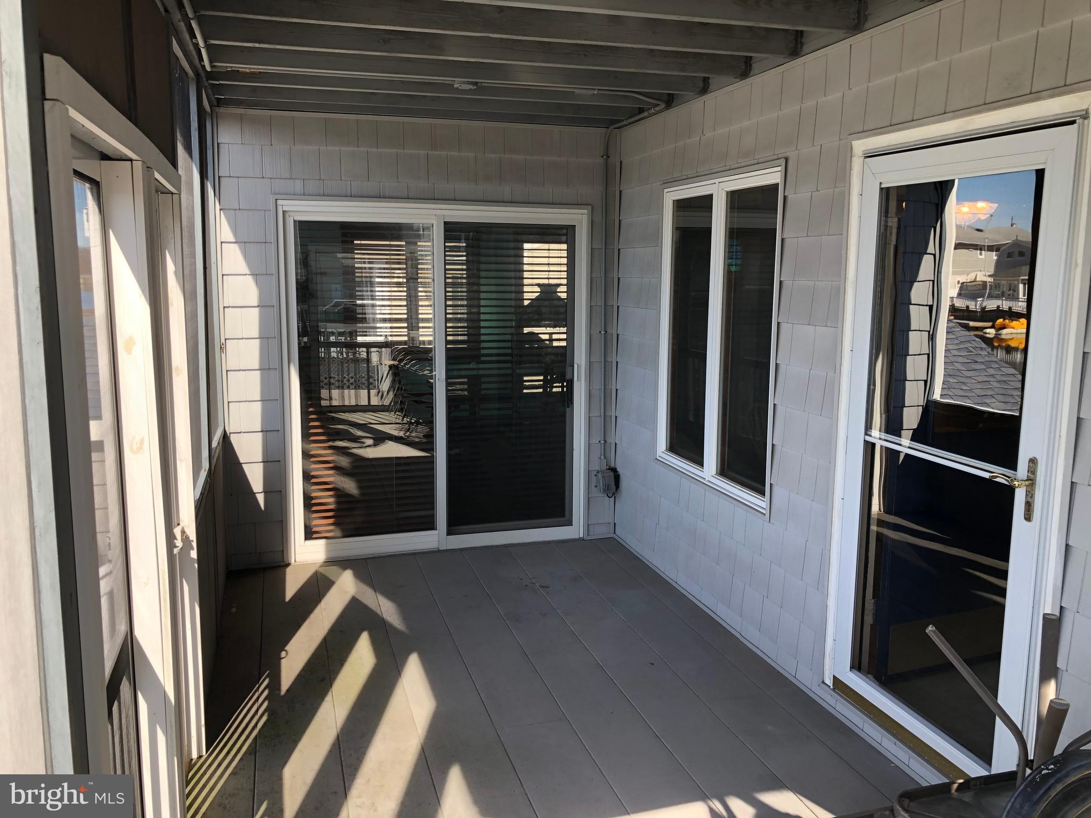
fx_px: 882
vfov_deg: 49.7
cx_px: 546
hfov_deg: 63.4
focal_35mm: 28
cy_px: 409
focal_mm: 3.99
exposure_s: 1/193
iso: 20
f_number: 1.8
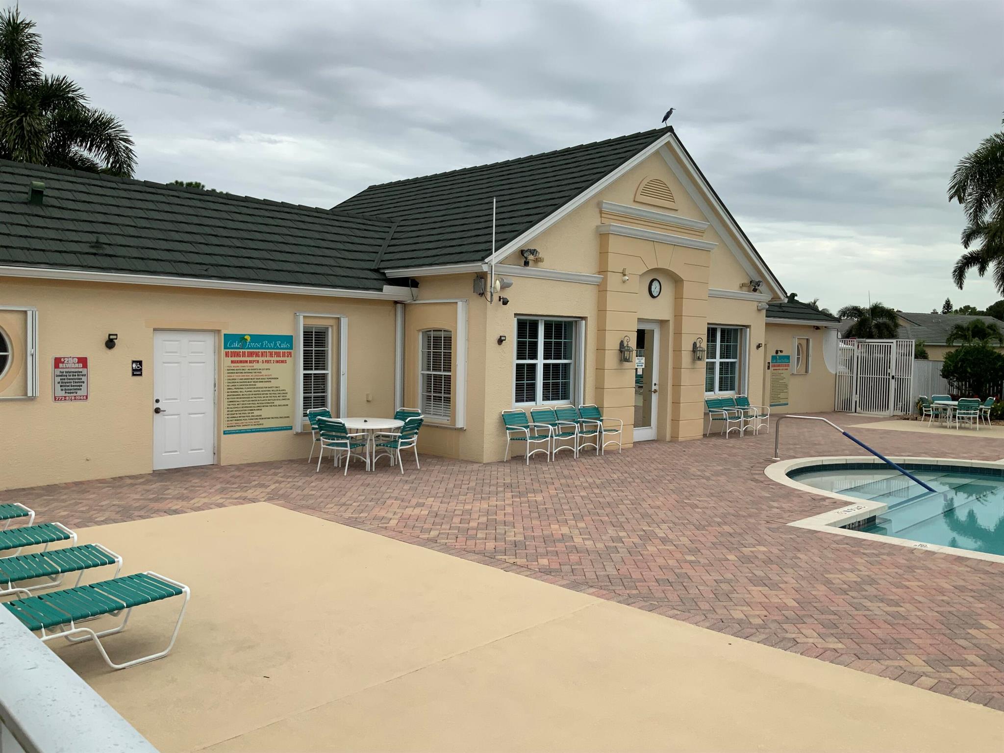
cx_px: 502
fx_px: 841
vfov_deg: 48.2
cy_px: 376
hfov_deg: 61.7
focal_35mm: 29
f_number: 1.8
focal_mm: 3
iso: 16
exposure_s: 1/1912
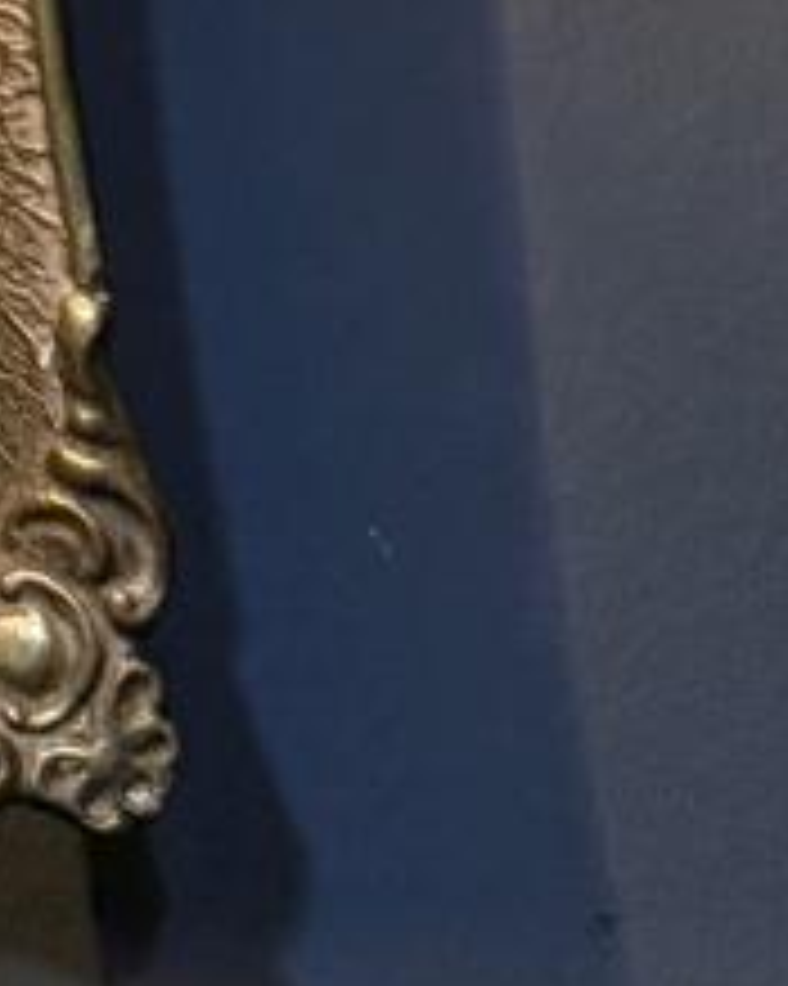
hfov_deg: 7.6
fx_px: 4988
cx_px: -1792
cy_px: -1481
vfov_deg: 9.8
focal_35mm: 171
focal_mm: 6.76
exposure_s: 1/50
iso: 250
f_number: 1.78
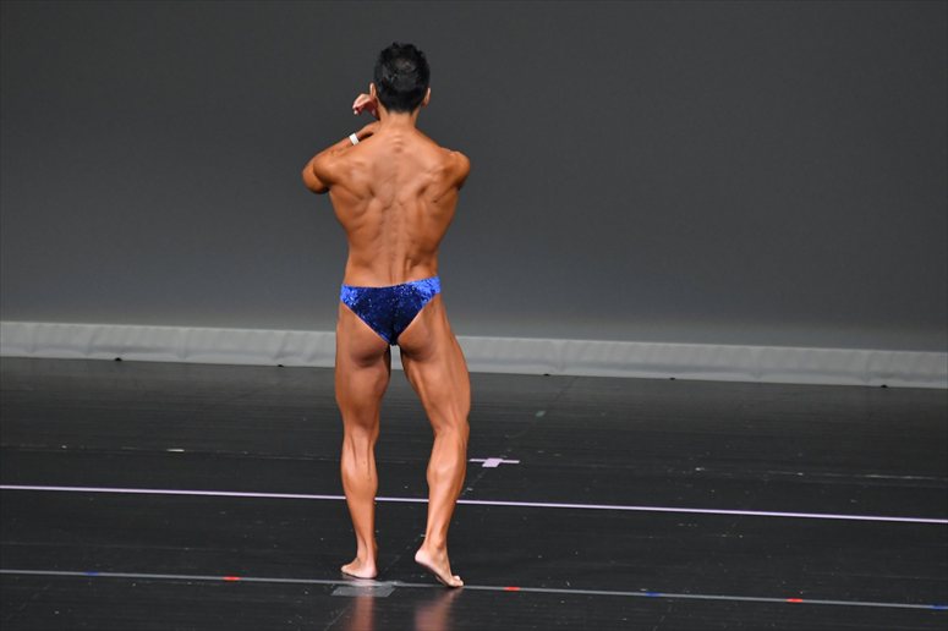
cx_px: 474
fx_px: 9870
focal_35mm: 375
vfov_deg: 3.7
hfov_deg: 5.5
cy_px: 316
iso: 4000
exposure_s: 1/400
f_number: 5.6
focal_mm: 250
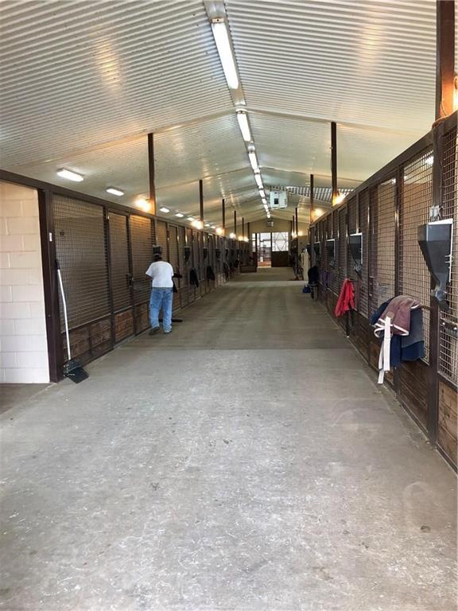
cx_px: 229
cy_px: 306
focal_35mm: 28
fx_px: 494
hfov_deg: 49.7
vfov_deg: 63.4
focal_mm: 3.99
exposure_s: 1/30
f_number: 1.8
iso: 40
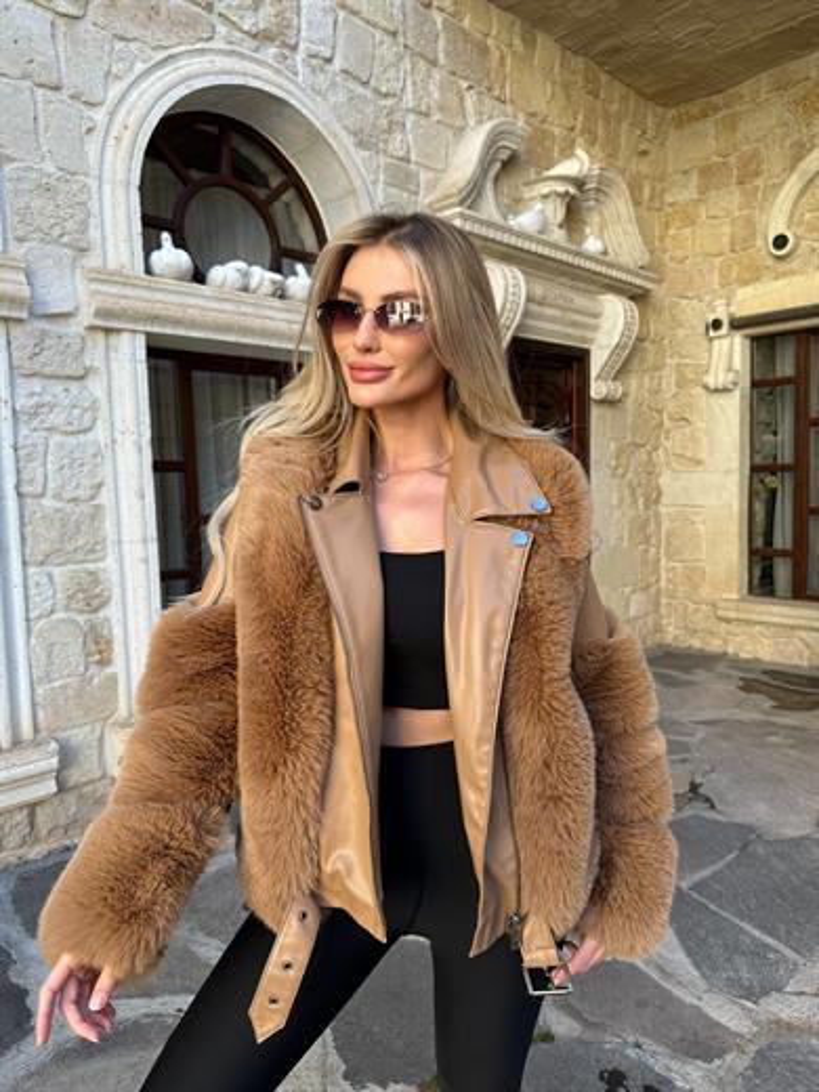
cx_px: 410
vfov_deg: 71.6
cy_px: 546
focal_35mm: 24
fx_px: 757
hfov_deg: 56.8
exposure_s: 1/387
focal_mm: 6.86
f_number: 1.78
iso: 80
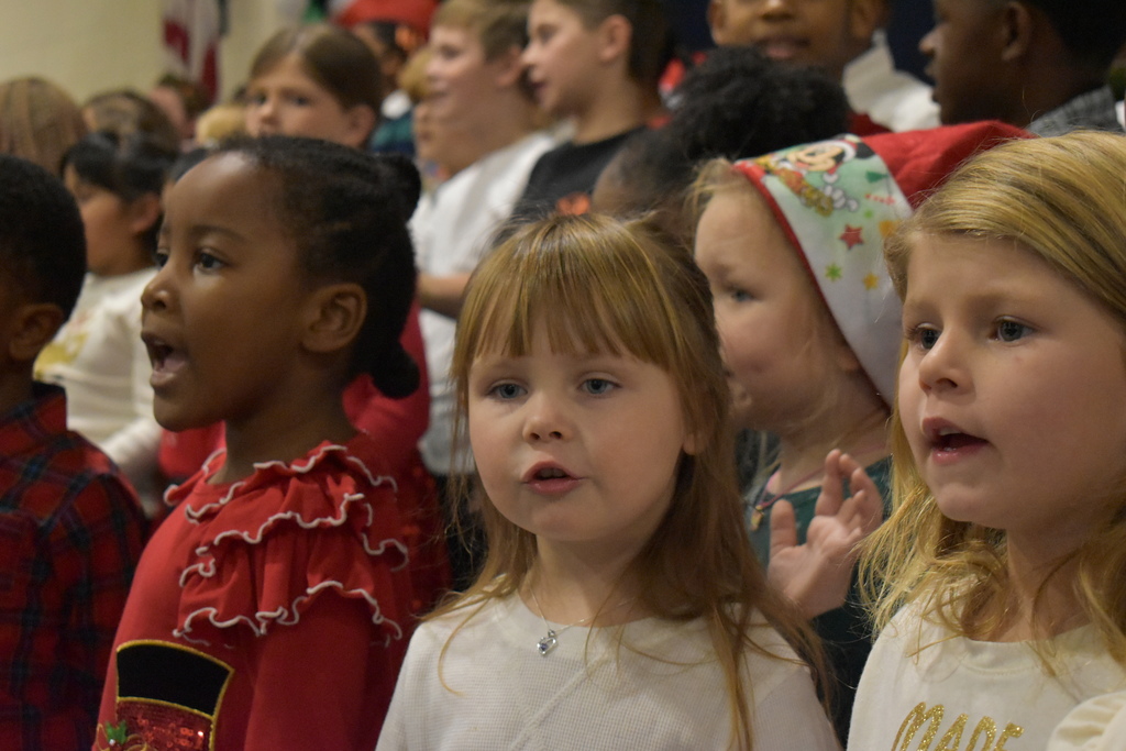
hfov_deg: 27.0
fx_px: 2346
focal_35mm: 75
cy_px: 376
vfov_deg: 18.2
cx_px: 563
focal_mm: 50
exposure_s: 1/125
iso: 5600
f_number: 5.6
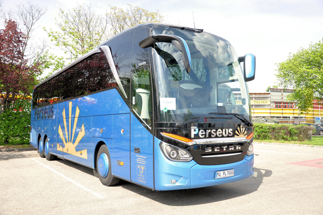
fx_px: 282
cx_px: 162
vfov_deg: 41.6
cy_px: 108
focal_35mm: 32
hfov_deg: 59.6
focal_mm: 21
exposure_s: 1/400
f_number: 3.8
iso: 200
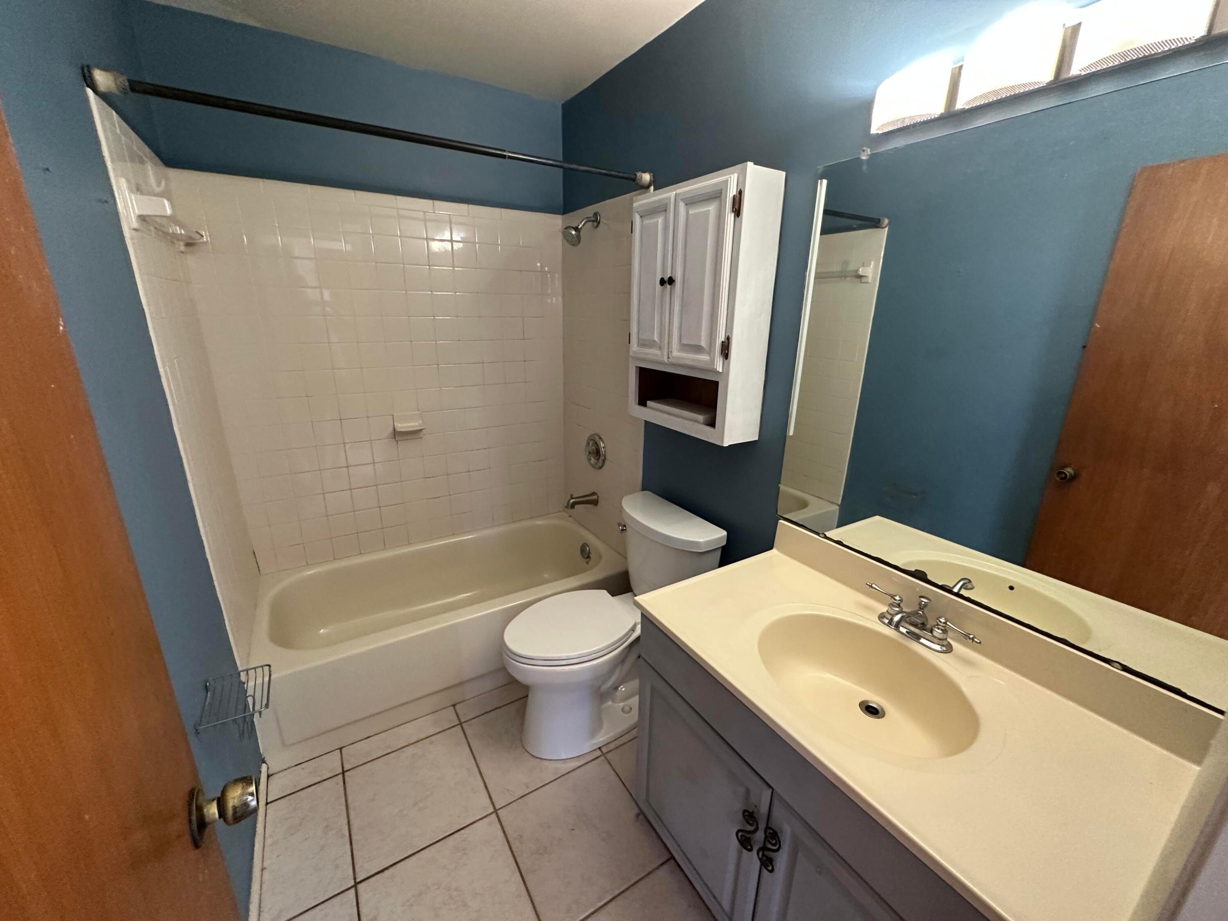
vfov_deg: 85.7
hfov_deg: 102.1
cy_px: 460
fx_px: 497
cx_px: 614
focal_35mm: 14
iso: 400
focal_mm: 2.22
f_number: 2.2
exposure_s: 1/60
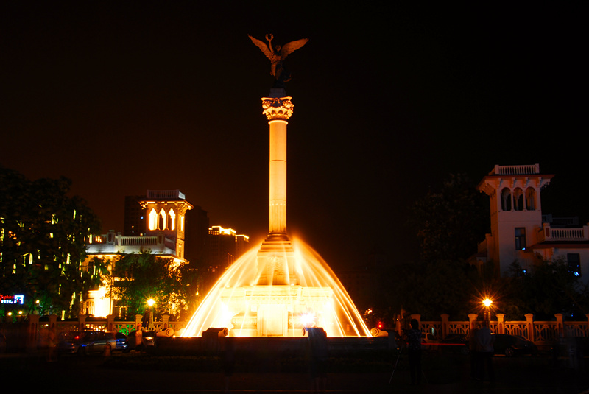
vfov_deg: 30.9
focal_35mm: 44
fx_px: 712
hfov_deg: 44.9
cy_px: 197
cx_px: 294
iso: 200
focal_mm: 29
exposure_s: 13.1
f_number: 22
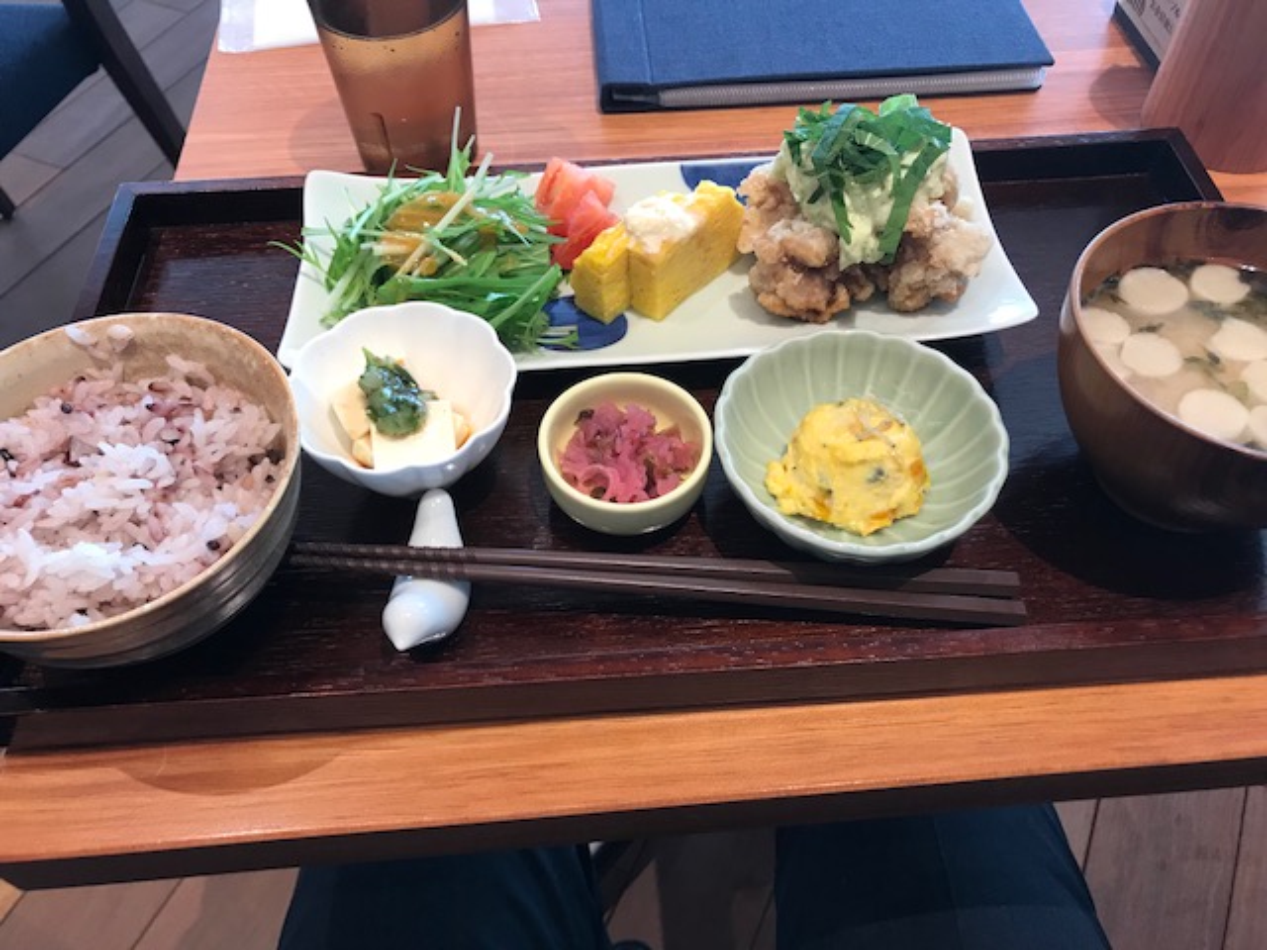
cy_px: 475
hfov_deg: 63.4
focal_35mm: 28
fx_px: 1025
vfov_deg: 49.7
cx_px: 634
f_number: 1.8
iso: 25
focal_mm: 3.99
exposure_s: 1/40
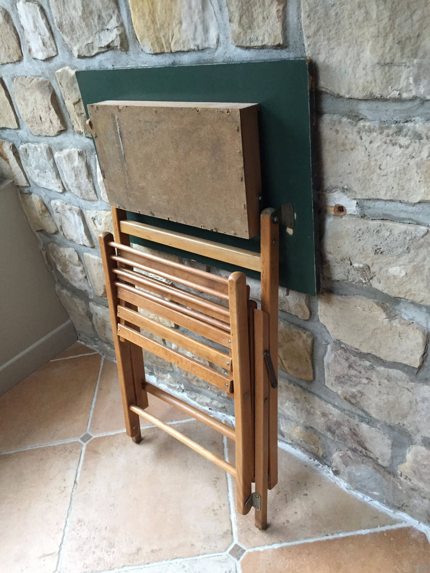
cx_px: 215
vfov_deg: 61.7
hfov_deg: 48.2
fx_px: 480
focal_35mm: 29
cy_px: 286
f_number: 2.2
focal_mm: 4.15
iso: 250
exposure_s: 1/25
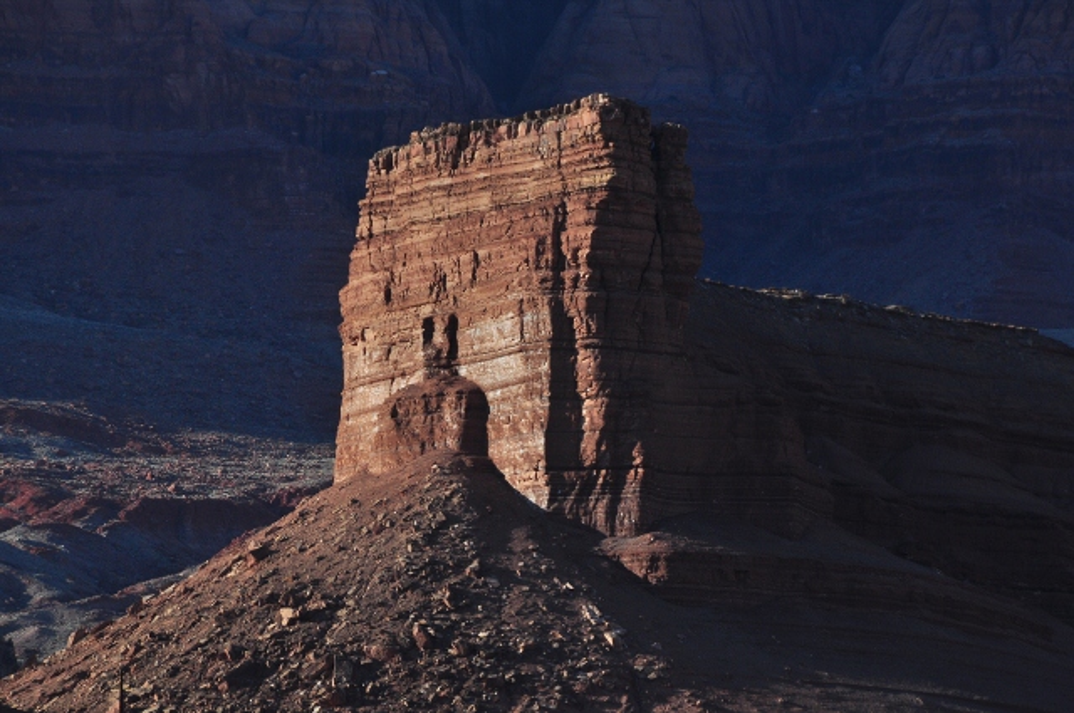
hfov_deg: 6.9
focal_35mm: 300
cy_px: 356
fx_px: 8939
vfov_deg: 4.6
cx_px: 537
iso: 200
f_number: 13
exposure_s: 1/180
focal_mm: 200
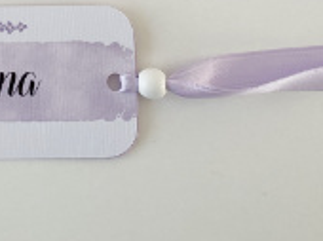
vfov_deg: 14.5
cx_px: -19
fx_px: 857
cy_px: -163
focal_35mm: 92
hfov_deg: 20.5
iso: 64
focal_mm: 4.2
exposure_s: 1/121
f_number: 1.8
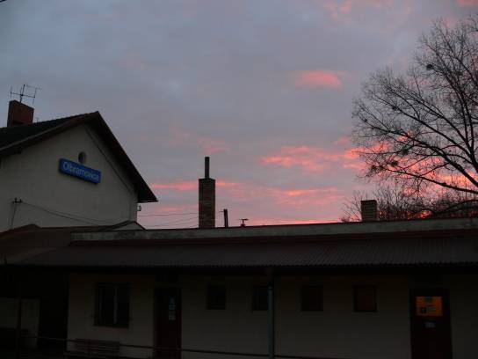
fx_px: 483
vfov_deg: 40.7
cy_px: 180
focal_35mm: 35
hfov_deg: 52.6
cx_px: 239
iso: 100
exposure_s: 1/40
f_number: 2.8
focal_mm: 7.4
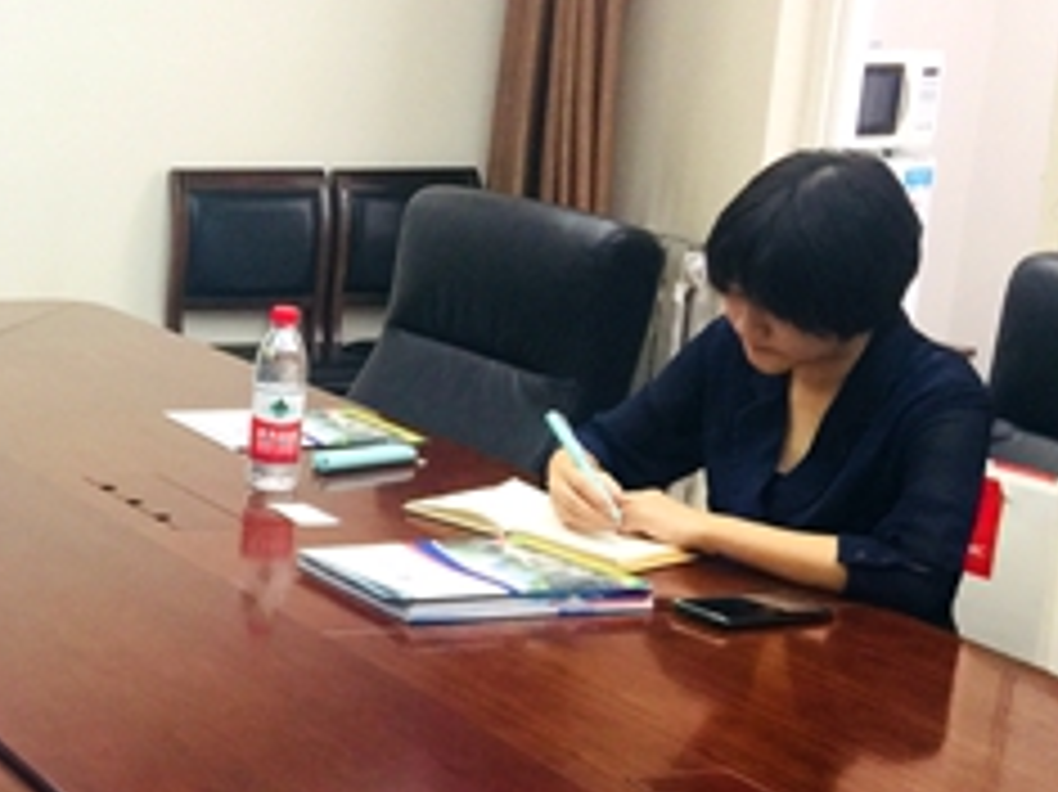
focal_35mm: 74
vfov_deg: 19.9
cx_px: -288
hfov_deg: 23.5
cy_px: 360
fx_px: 2261
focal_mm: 4.15
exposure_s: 1/33
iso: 50
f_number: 2.2
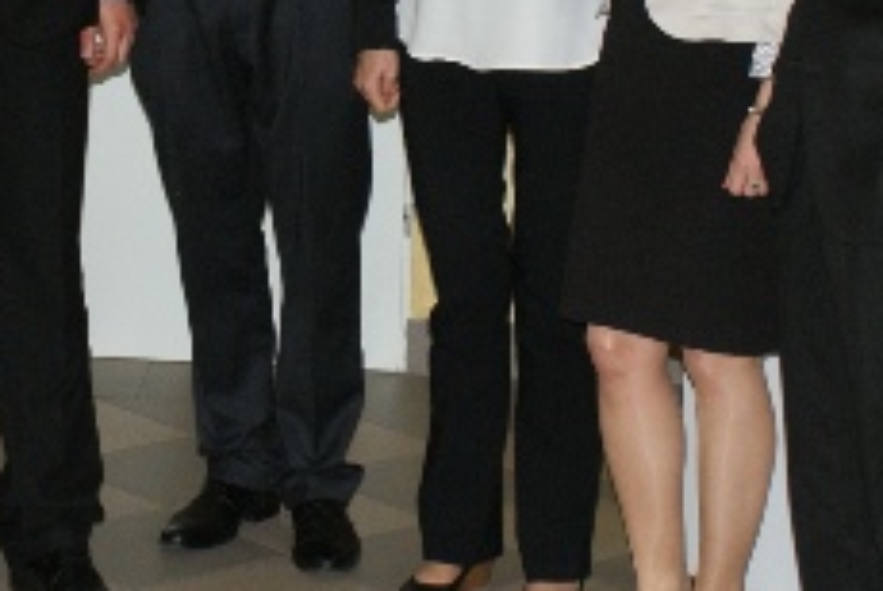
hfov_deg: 16.3
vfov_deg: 10.9
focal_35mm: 125
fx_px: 3070
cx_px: 284
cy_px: 71
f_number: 5
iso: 400
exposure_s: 1/60
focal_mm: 30
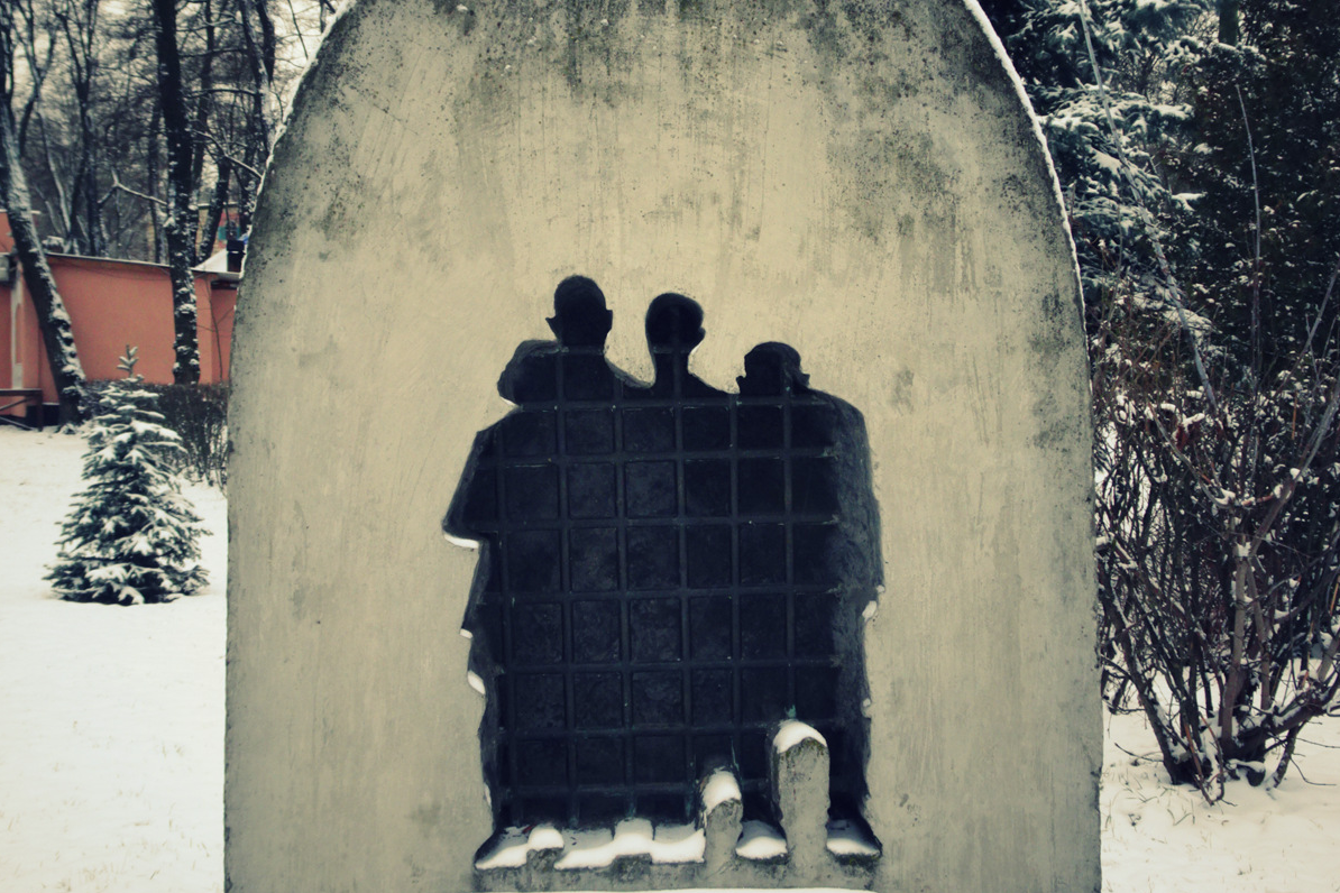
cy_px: 359
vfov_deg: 29.2
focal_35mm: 46
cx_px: 670
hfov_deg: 42.7
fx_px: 1712
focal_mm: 5.61
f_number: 4
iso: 80
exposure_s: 1/60
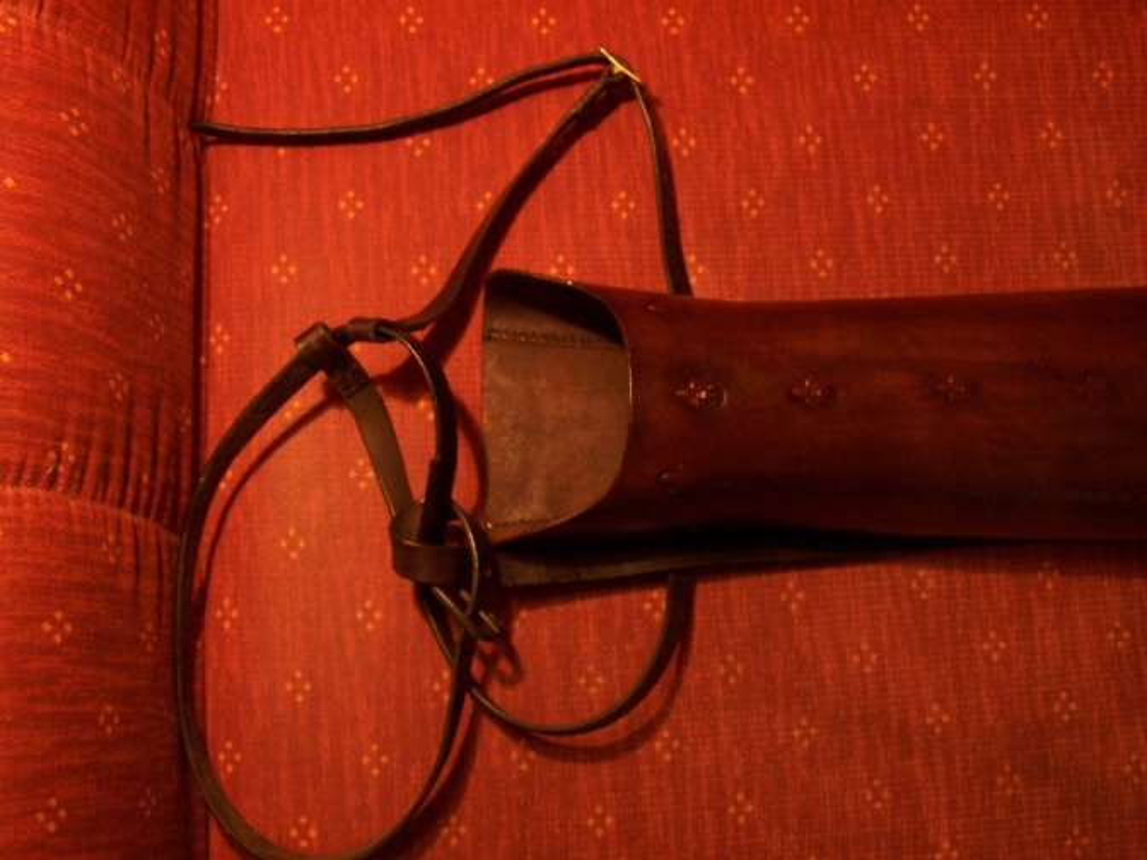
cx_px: 574
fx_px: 1259
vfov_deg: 37.7
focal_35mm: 38
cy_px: 430
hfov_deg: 49.0
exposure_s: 1/8
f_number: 2.8
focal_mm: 6.3
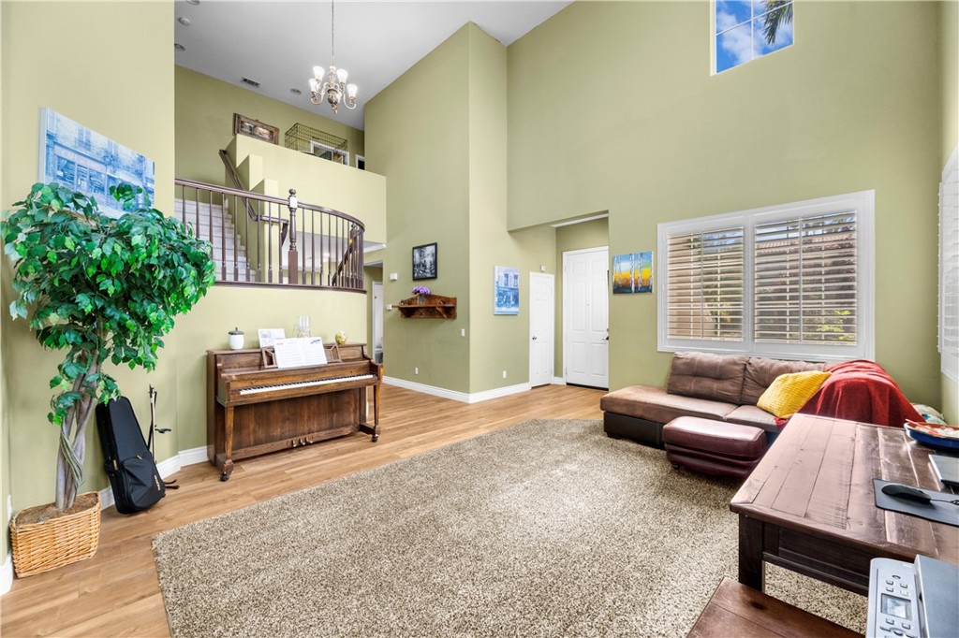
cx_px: 480
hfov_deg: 104.3
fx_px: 373
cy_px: 319
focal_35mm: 14
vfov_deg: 81.2
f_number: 8
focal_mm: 14
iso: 1600
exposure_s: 1/6
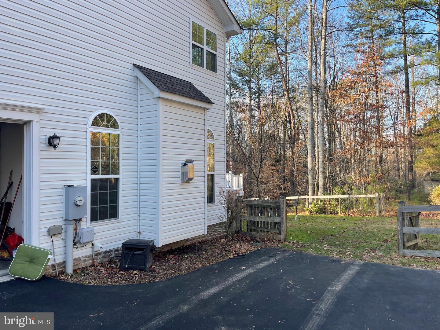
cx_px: 220
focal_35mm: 25
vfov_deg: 54.9
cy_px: 165
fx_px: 318
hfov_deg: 69.4
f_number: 1.6
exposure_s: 1/466
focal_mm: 5.1
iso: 32
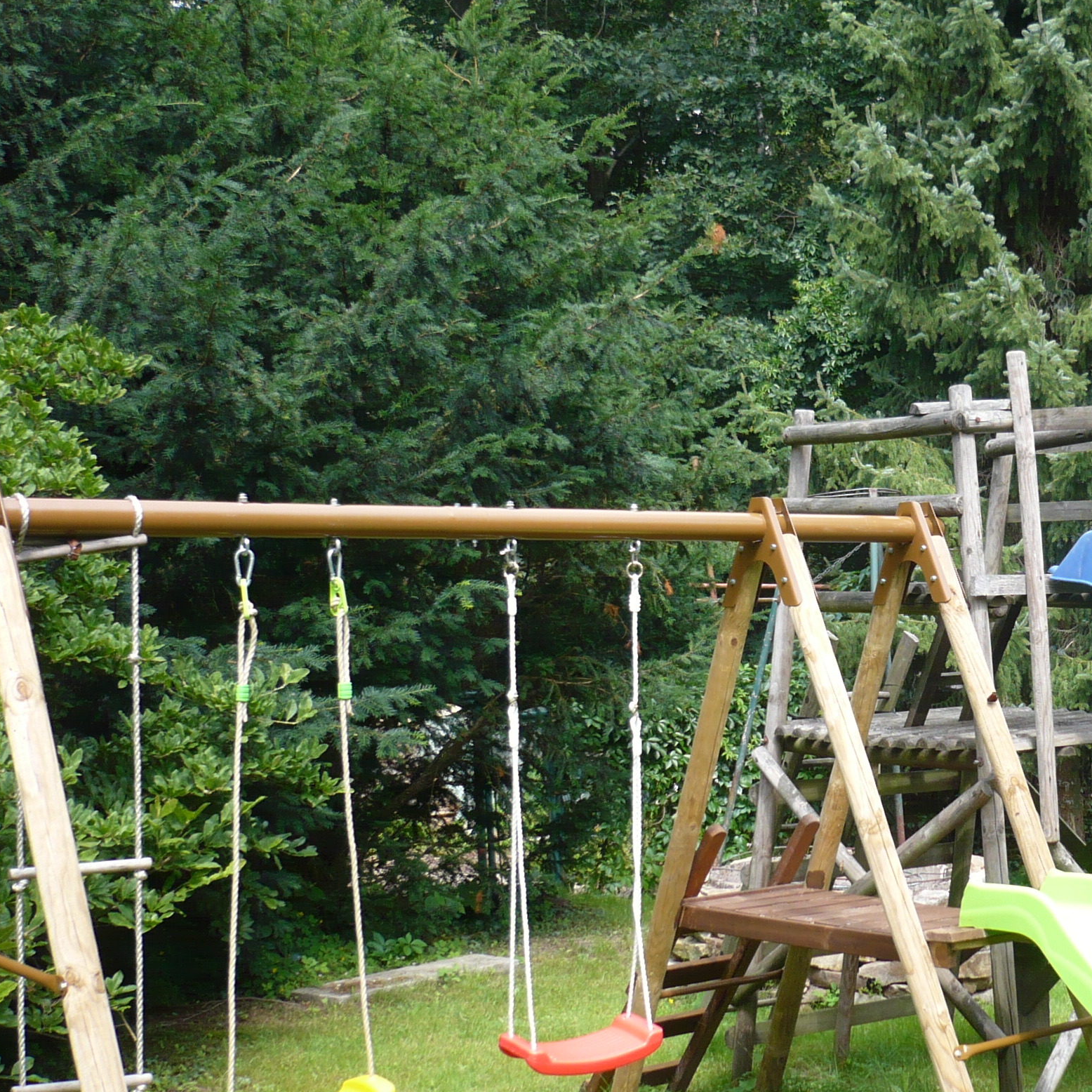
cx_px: 900
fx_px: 1999
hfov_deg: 29.7
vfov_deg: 30.6
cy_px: 564
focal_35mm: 56
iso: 100
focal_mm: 5.8
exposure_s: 1/320
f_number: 2.8
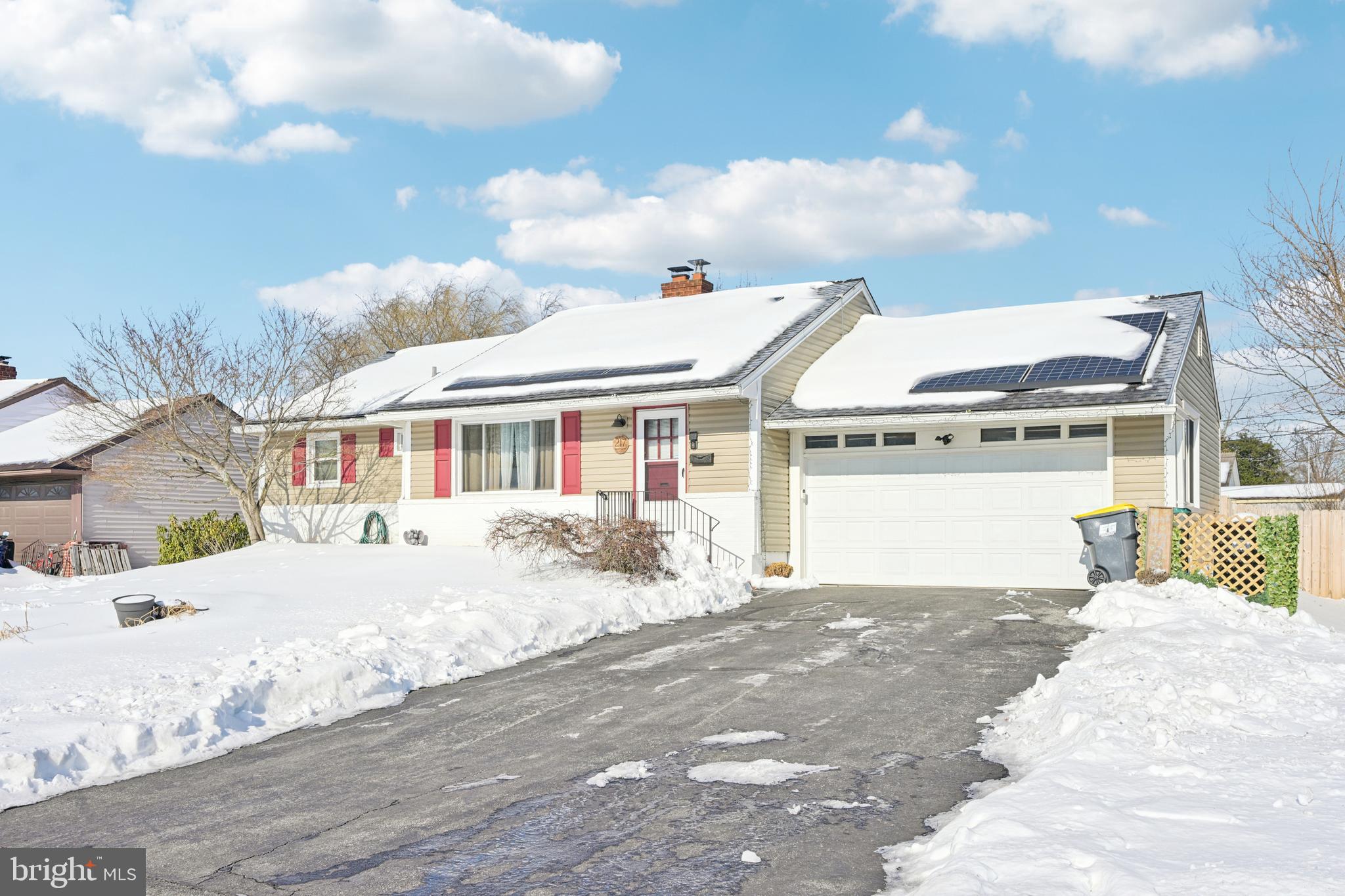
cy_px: 448
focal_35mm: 30
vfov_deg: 43.6
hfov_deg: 61.9
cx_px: 672
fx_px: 1121
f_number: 8
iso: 100
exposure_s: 1/640
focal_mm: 30
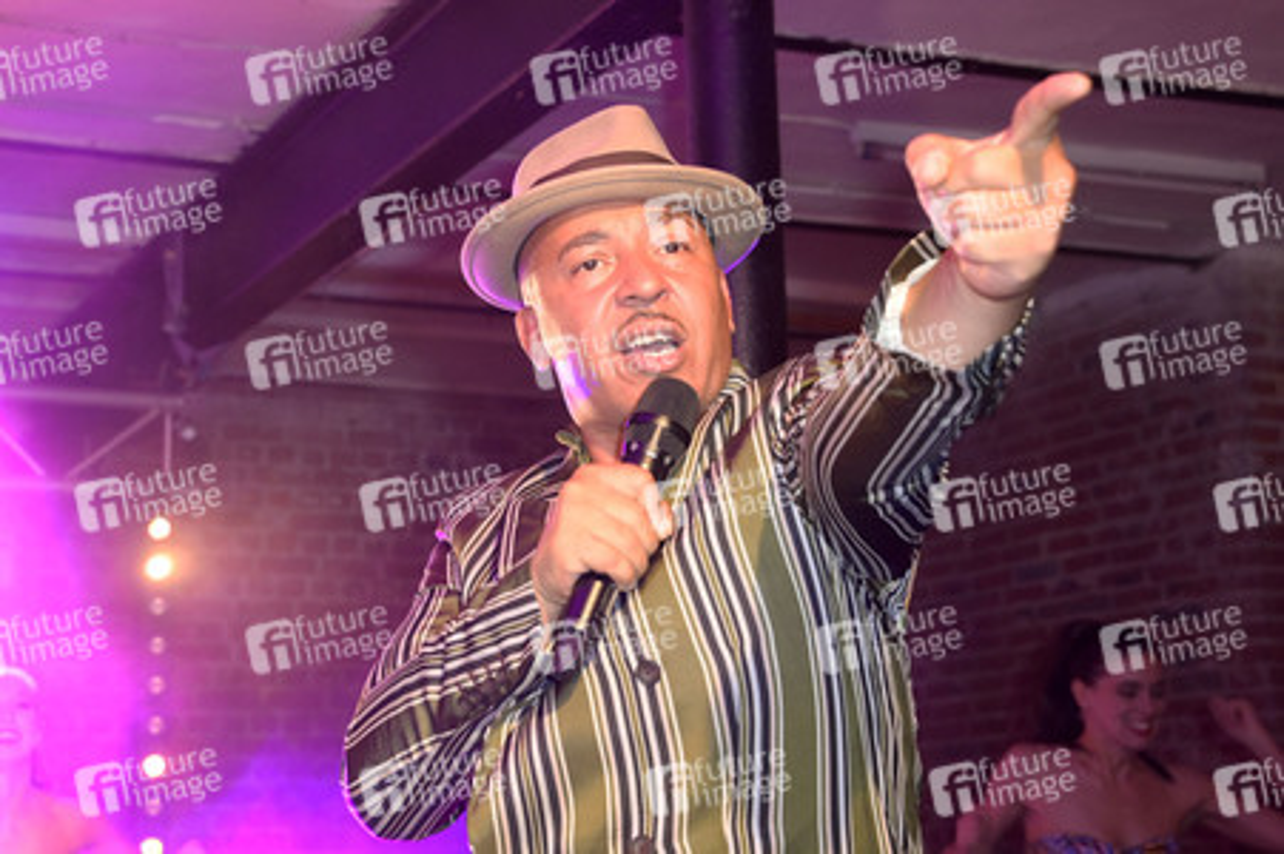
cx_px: 642
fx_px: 2067
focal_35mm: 58
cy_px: 427
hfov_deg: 34.5
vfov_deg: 23.3
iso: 8000
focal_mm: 58
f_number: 5.6
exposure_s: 1/200
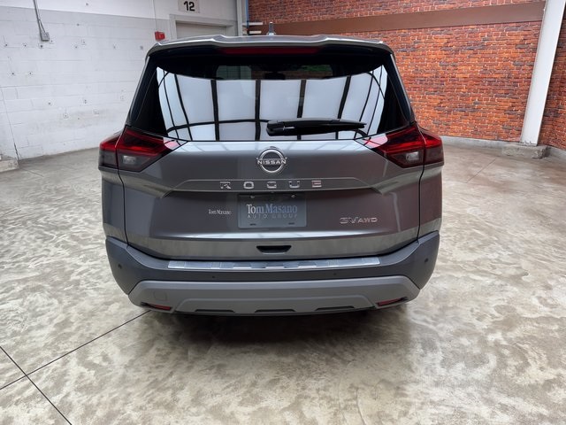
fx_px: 392
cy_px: 212
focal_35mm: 24
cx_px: 283
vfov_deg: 56.8
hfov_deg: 71.6
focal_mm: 6.76
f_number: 1.78
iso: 80
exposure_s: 1/120
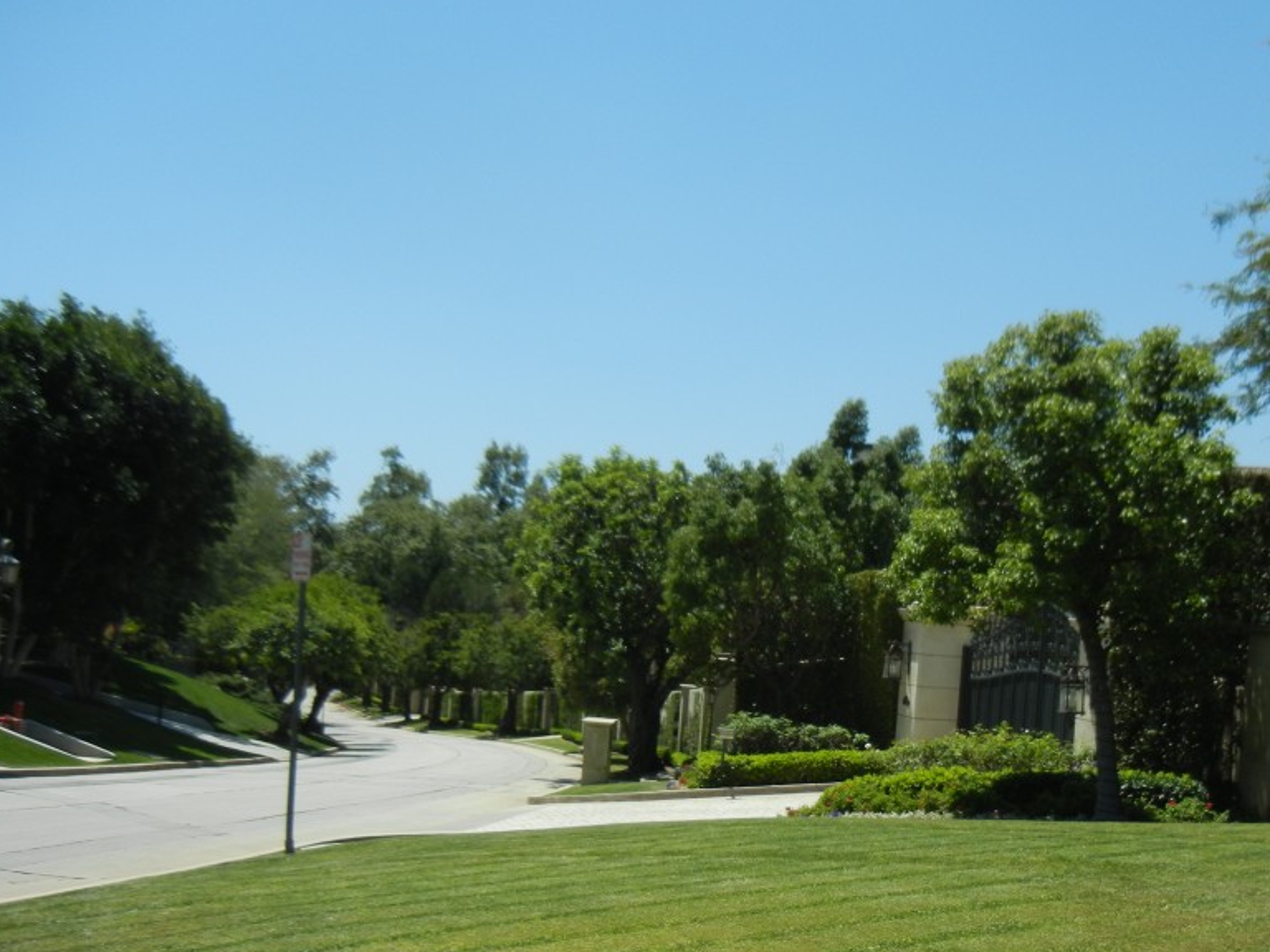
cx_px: 799
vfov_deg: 35.6
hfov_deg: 46.4
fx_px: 1468
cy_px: 625
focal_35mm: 40
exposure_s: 1/442
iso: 160
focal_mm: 5.4
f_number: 7
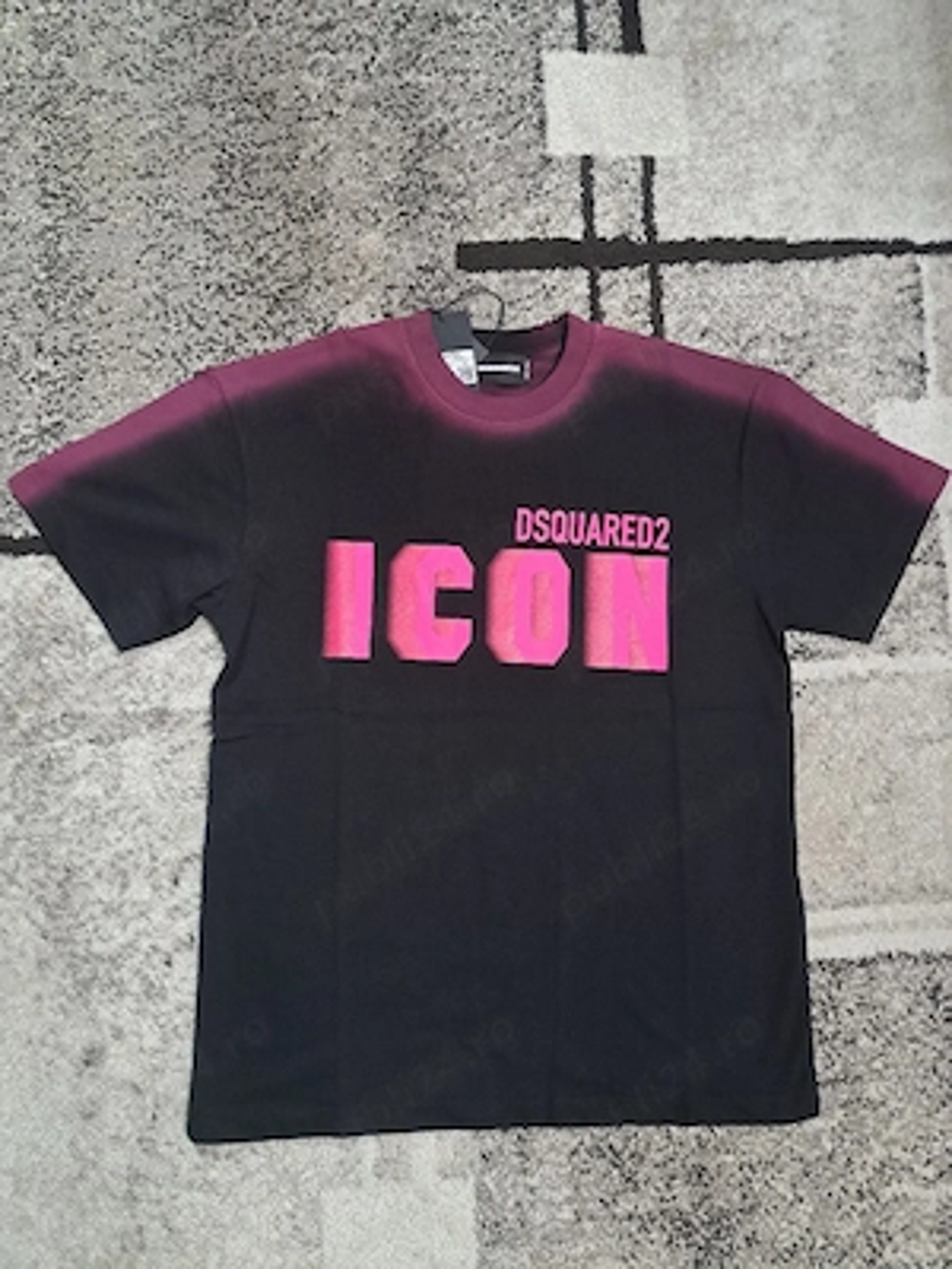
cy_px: 634
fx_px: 880
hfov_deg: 56.8
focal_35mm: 24
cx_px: 476
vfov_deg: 71.6
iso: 500
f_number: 1.8
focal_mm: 5.23
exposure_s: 1/25
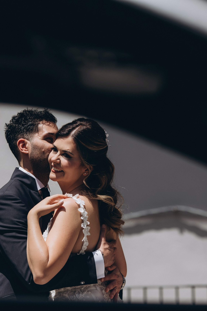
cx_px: 104
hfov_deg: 12.1
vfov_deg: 18.1
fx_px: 975
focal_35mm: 113
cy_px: 156
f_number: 2
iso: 125
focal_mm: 75
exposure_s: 1/4000
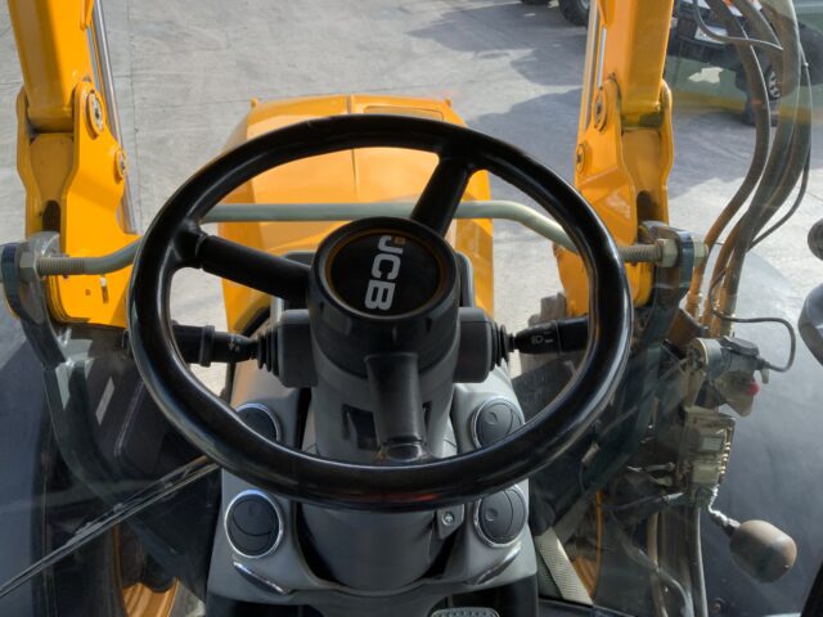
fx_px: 689
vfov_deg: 48.2
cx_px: 412
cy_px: 308
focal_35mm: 29
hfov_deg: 61.7
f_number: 1.8
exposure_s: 1/412
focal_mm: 3
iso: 16
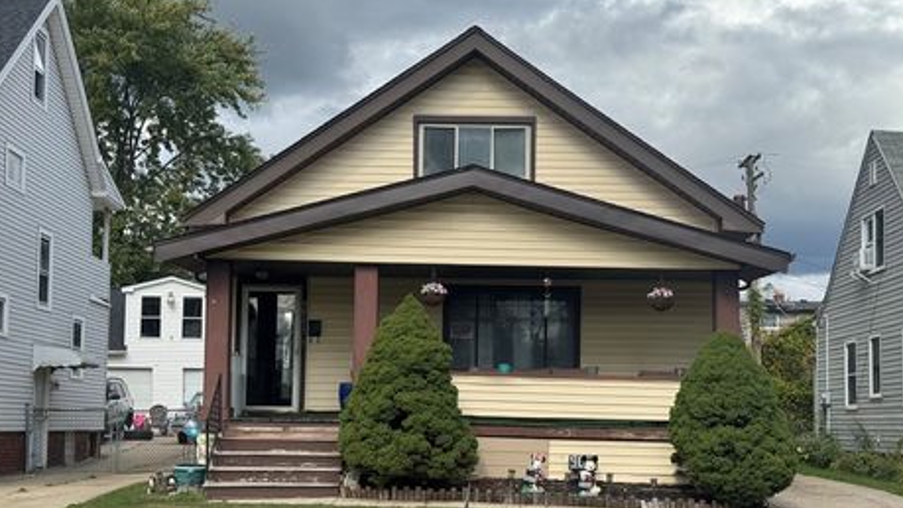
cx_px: 478
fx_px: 1365
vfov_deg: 21.0
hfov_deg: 36.6
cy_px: 318
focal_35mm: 57
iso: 64
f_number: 1.78
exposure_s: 1/3257
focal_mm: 6.76
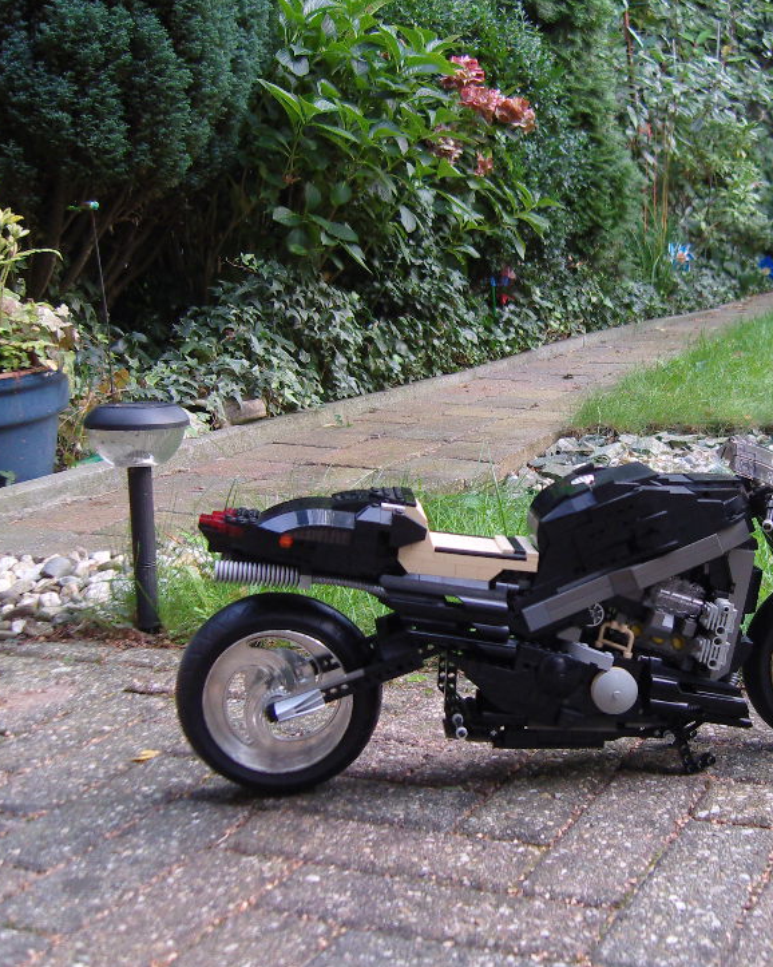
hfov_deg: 31.6
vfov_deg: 39.5
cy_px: 468
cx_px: 560
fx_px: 1345
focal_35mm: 47
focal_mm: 7.3
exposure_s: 1/30
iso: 200
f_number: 2.8
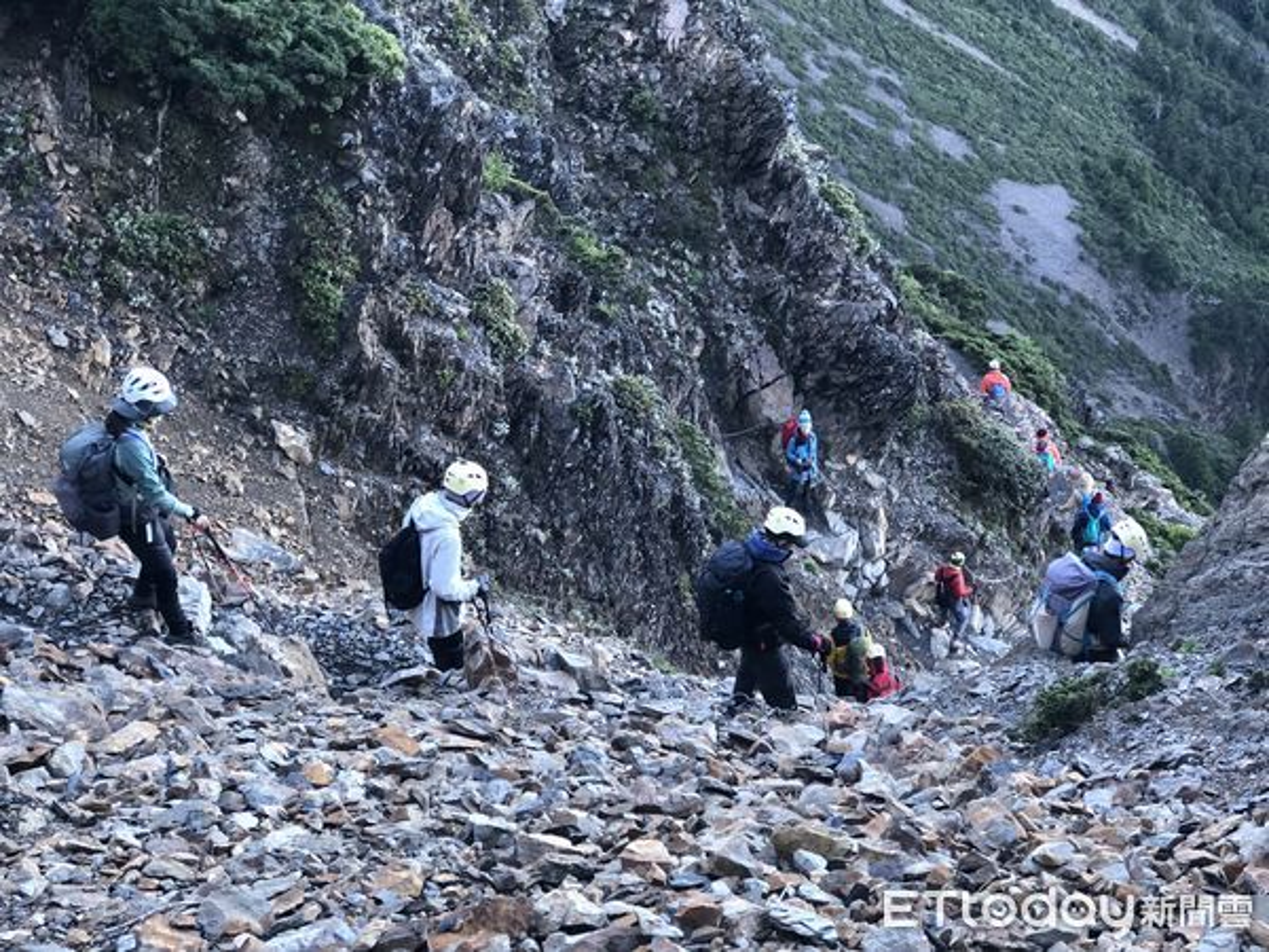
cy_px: 476
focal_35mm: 57
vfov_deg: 25.7
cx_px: 634
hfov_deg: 33.8
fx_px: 2090
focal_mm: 6.6
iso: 200
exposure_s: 1/120
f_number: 2.8
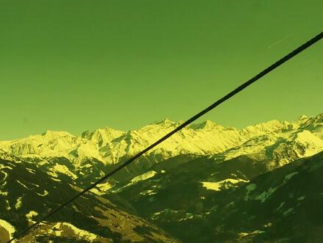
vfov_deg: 23.0
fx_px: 588
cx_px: -44
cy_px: 193
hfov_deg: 27.7
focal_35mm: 63
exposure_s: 1/9901
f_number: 1.8
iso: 50
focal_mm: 5.58
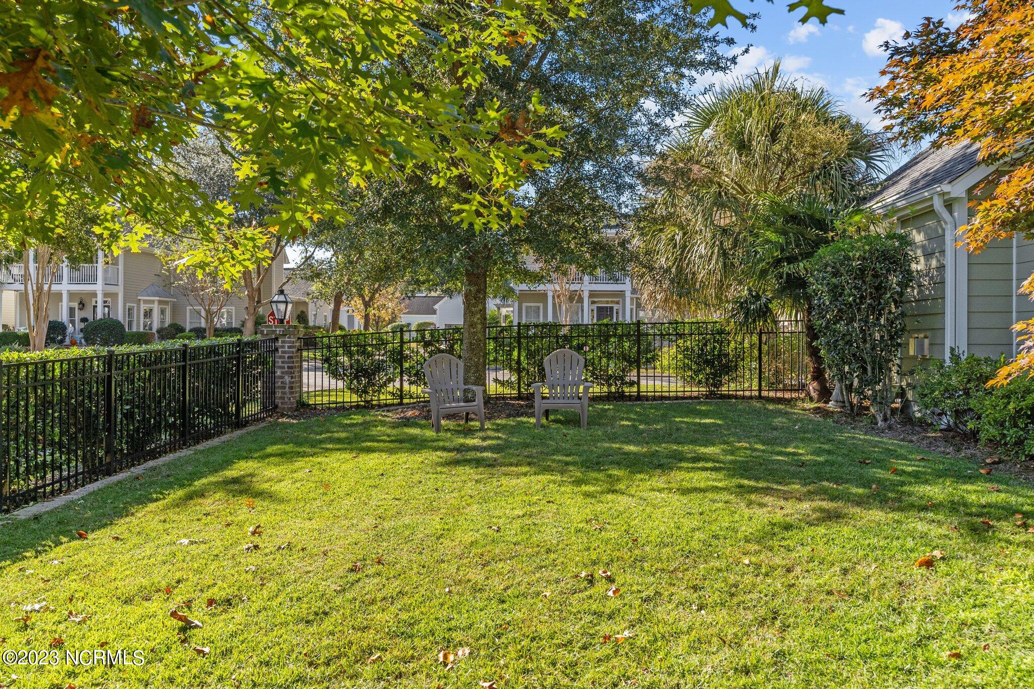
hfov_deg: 65.5
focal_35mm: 28
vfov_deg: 46.4
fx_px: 804
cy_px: 344
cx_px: 517
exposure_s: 1/1000
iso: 1000
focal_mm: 28
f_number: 6.3
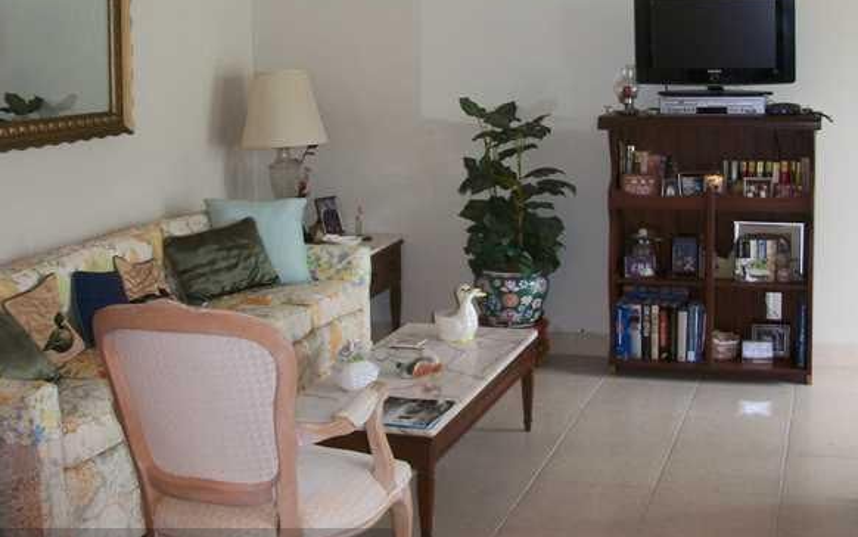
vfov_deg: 25.1
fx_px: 1193
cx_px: 507
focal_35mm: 51
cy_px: 145
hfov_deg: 39.4
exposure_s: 1/30
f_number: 3.1
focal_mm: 6.3
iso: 160
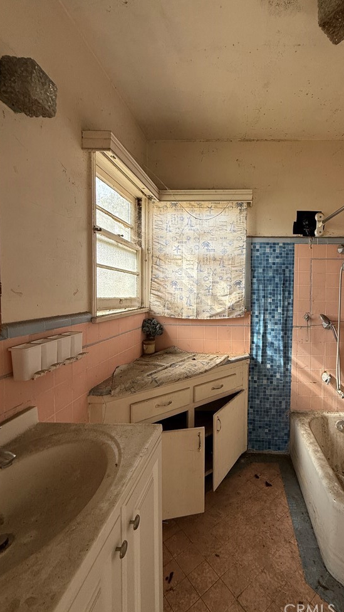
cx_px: 232
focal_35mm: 16
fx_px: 259
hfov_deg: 65.2
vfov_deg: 99.3
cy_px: 298
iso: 80
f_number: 2.2
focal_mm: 2.22
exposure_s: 1/99
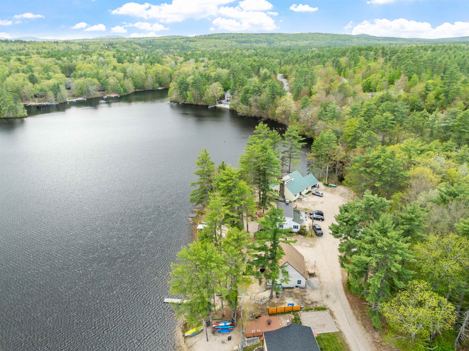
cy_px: 176
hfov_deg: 71.6
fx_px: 325
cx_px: 234
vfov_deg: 56.8
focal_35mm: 24
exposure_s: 1/1000
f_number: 2.8
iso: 170
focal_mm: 12.29
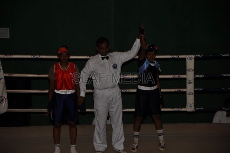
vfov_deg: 8.7
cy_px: 76
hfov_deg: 13.1
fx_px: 1005
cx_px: 115
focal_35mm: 158
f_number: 5.6
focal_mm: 105
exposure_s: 1/90
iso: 200
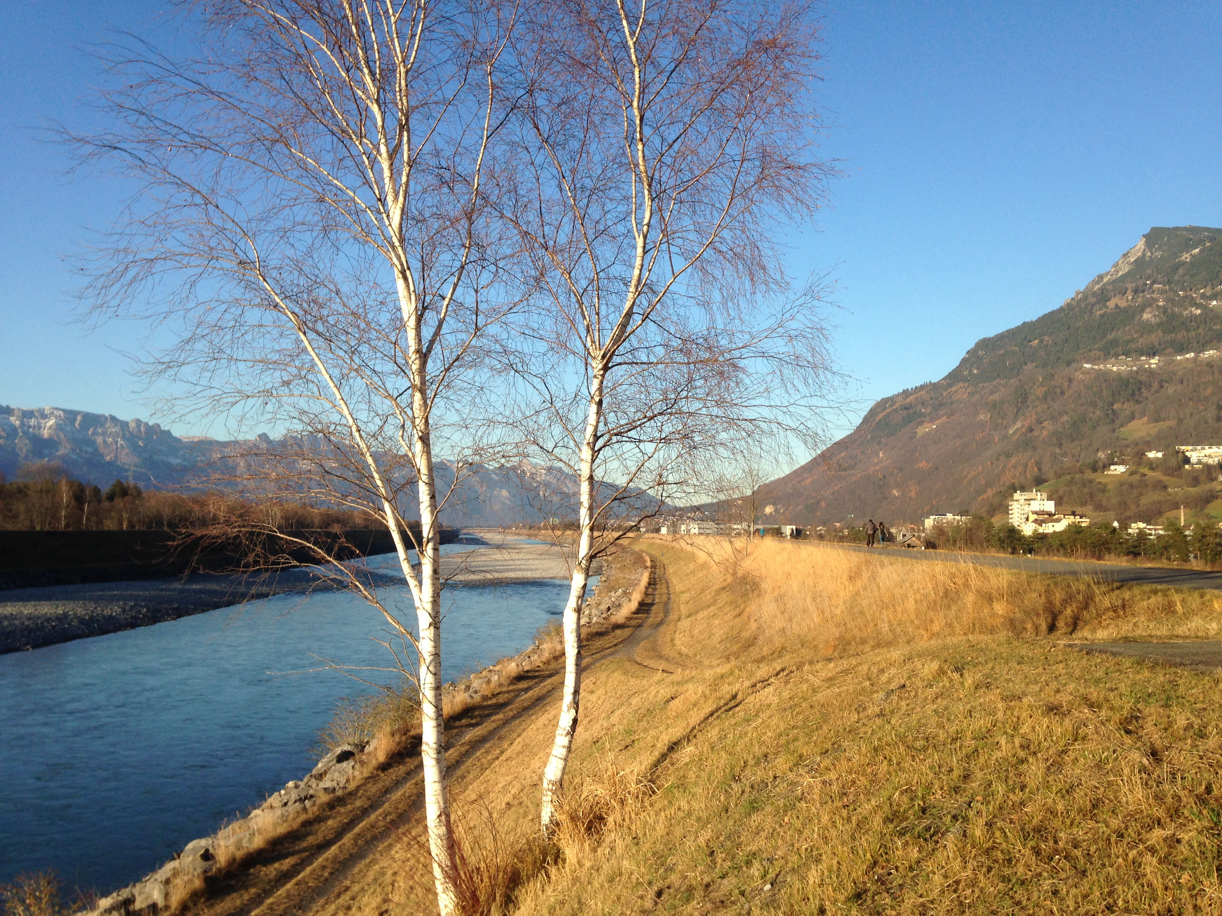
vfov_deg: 42.9
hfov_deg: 55.4
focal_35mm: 33
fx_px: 1165
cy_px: 458
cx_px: 611
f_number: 2.4
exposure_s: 1/968
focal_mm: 4.12
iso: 50
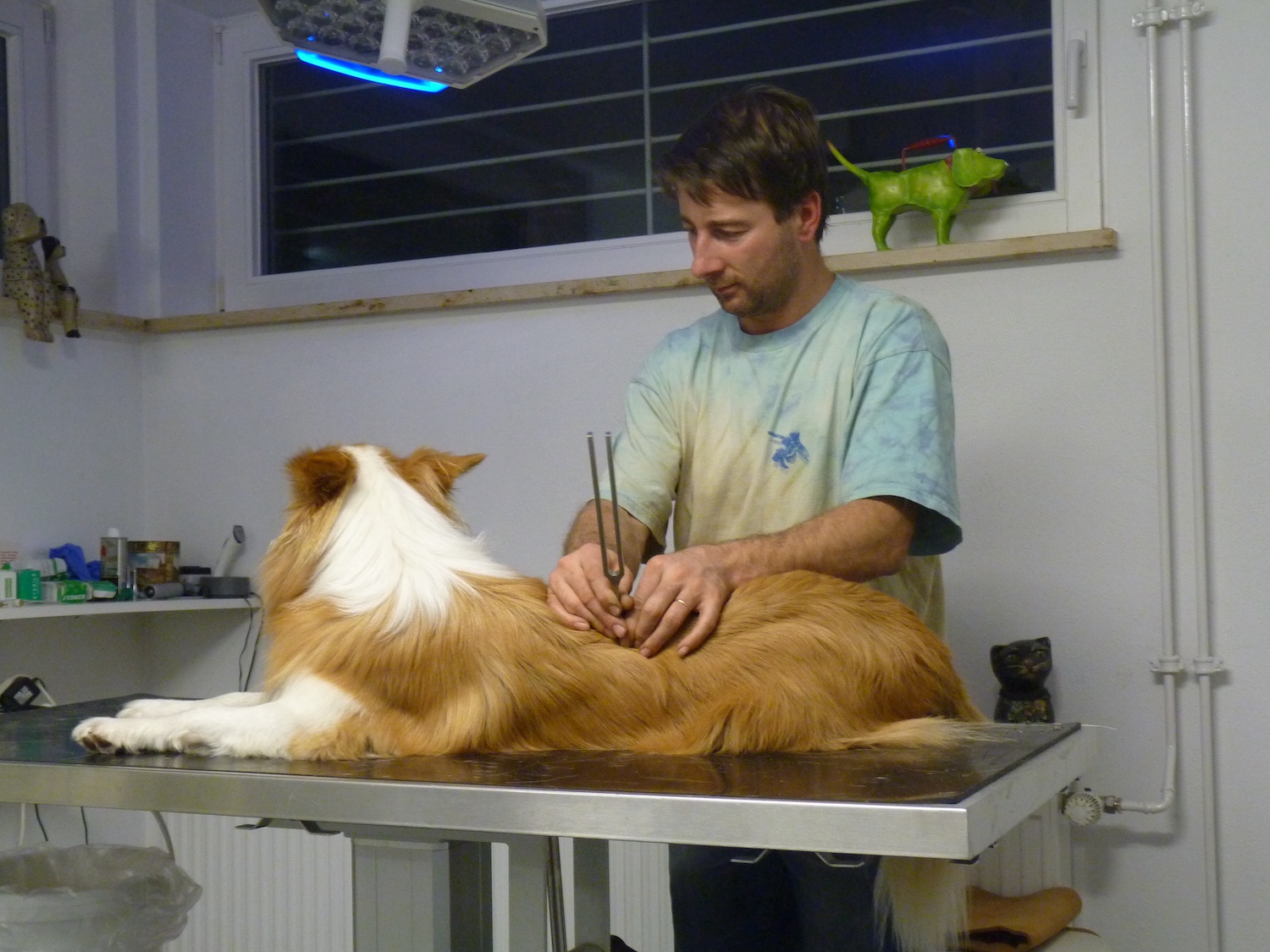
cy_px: 486
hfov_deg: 39.7
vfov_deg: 30.3
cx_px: 624
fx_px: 1761
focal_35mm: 48
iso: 400
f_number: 3
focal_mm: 8
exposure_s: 1/25
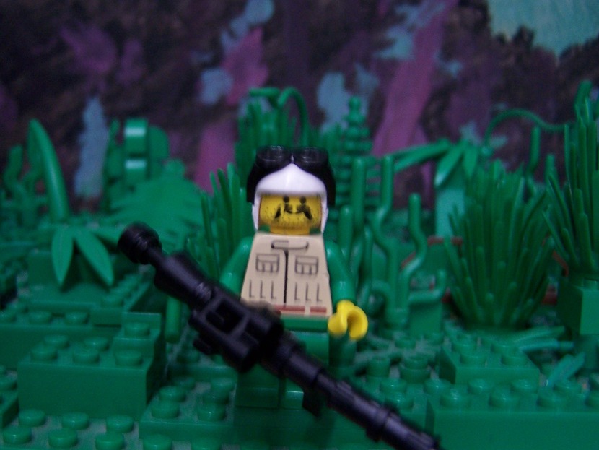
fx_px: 658
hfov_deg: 49.0
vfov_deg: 37.7
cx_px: 300
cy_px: 225
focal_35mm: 38
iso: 140
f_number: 2.8
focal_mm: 6.3
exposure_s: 1/10
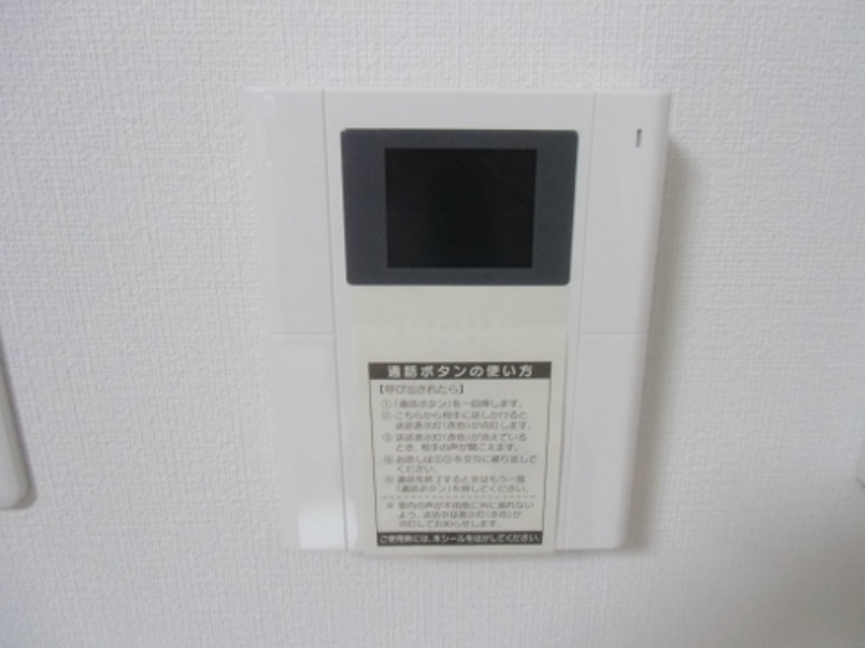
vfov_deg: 54.9
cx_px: 449
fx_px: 625
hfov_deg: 69.4
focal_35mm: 25
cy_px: 327
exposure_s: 1/80
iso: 800
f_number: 3
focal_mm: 4.24
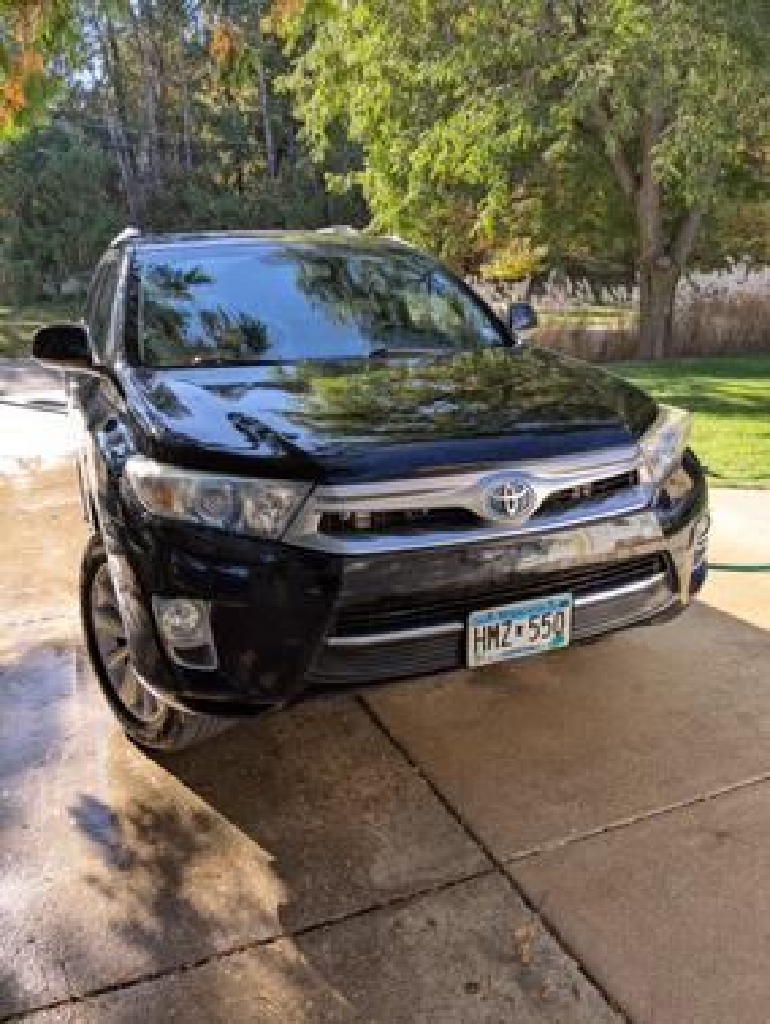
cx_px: 385
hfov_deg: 51.4
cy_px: 512
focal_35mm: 27
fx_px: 800
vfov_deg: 65.3
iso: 47
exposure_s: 1/544
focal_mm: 4.38
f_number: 1.73
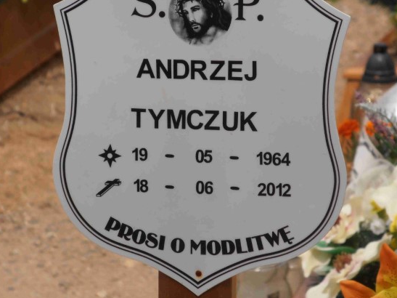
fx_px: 3222
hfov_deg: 7.1
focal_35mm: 281
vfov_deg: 5.3
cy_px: 139
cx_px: 200
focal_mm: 42.54
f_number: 5.7
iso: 80
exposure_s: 1/640
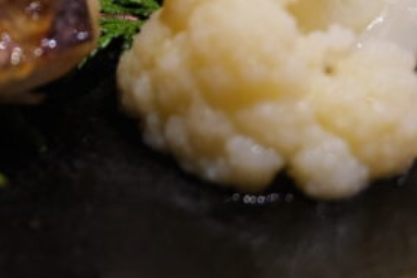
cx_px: -39
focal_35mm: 117
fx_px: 1356
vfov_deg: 11.5
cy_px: -50
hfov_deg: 16.9
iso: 3200
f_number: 3.2
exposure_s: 1/125
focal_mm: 21.4
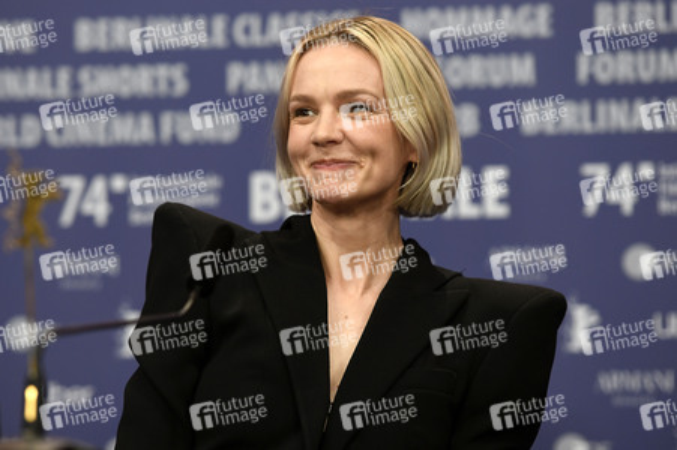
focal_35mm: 160
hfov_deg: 12.8
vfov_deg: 8.6
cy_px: 225
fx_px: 3007
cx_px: 338
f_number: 4
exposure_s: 1/320
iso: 1250
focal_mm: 160
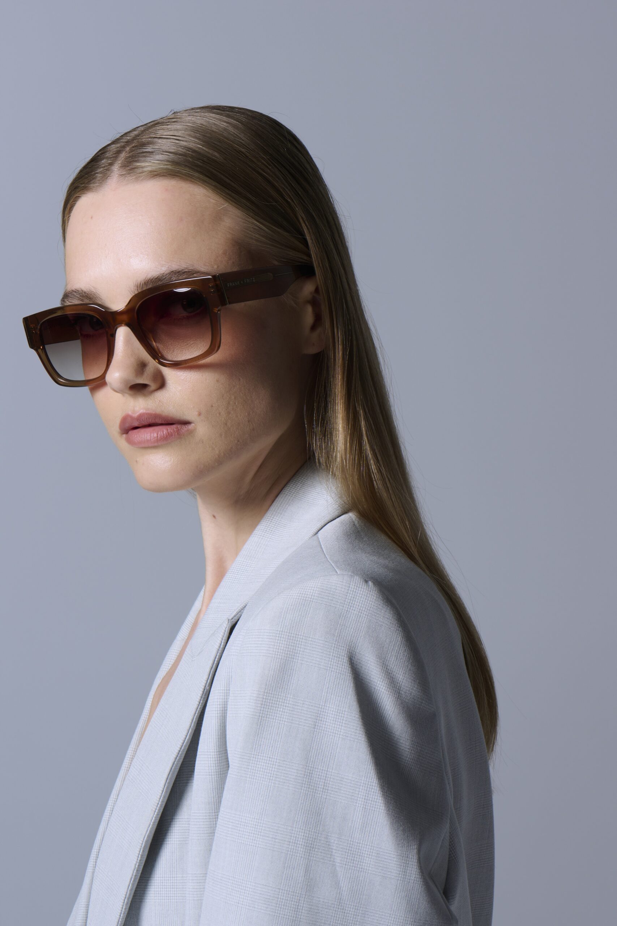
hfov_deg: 13.0
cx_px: 308
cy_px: 463
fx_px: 2699
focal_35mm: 105
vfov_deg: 19.5
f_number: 18
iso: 200
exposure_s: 1/125
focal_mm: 105
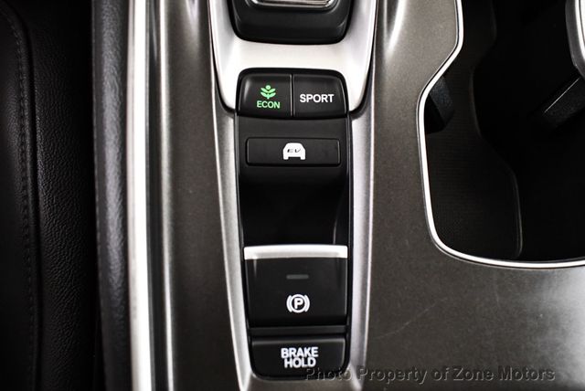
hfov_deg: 53.1
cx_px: 292
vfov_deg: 36.9
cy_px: 196
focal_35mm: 36
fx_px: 586
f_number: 3.5
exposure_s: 1/100
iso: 3200
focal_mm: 18
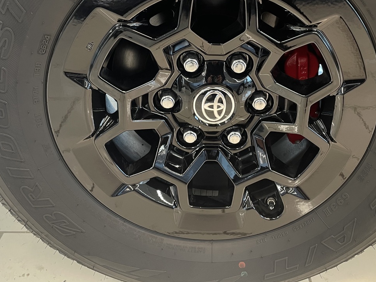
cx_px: 205
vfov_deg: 36.2
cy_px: 83
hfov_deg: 47.8
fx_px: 424
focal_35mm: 39
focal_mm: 4.2
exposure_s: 1/50
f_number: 1.6
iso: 125
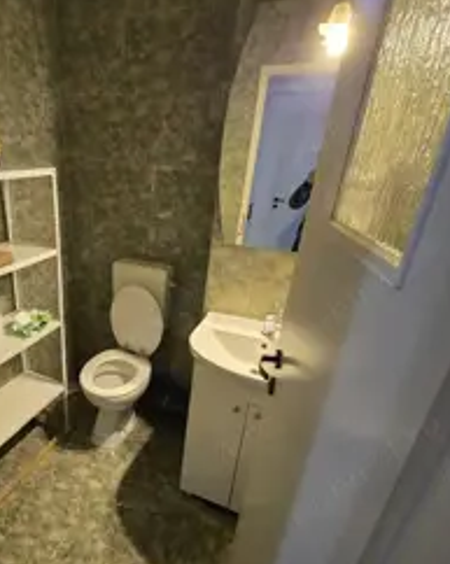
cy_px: 331
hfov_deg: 62.1
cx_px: 119
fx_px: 350
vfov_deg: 77.0
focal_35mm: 21
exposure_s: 1/50
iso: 800
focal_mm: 1.7
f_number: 2.2
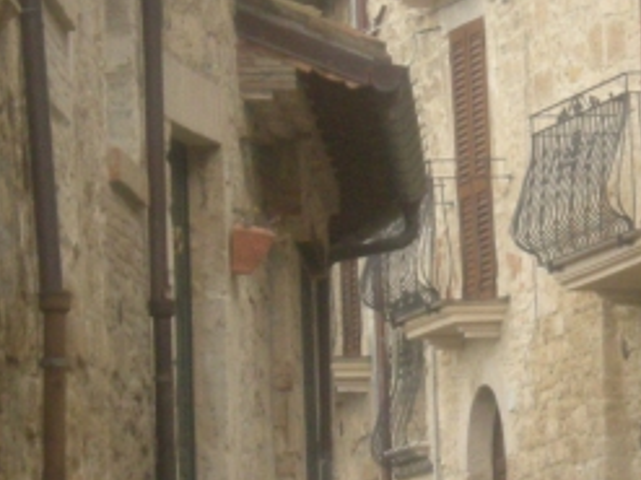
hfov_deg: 6.0
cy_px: 285
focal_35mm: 330
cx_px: 670
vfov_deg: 4.5
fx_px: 6108
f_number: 5.6
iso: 259
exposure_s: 1/110
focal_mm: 17
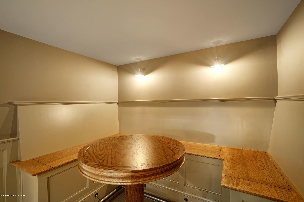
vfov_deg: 73.7
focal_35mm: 16
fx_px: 135
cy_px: 101
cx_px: 152
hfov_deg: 96.7
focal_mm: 16
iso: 800
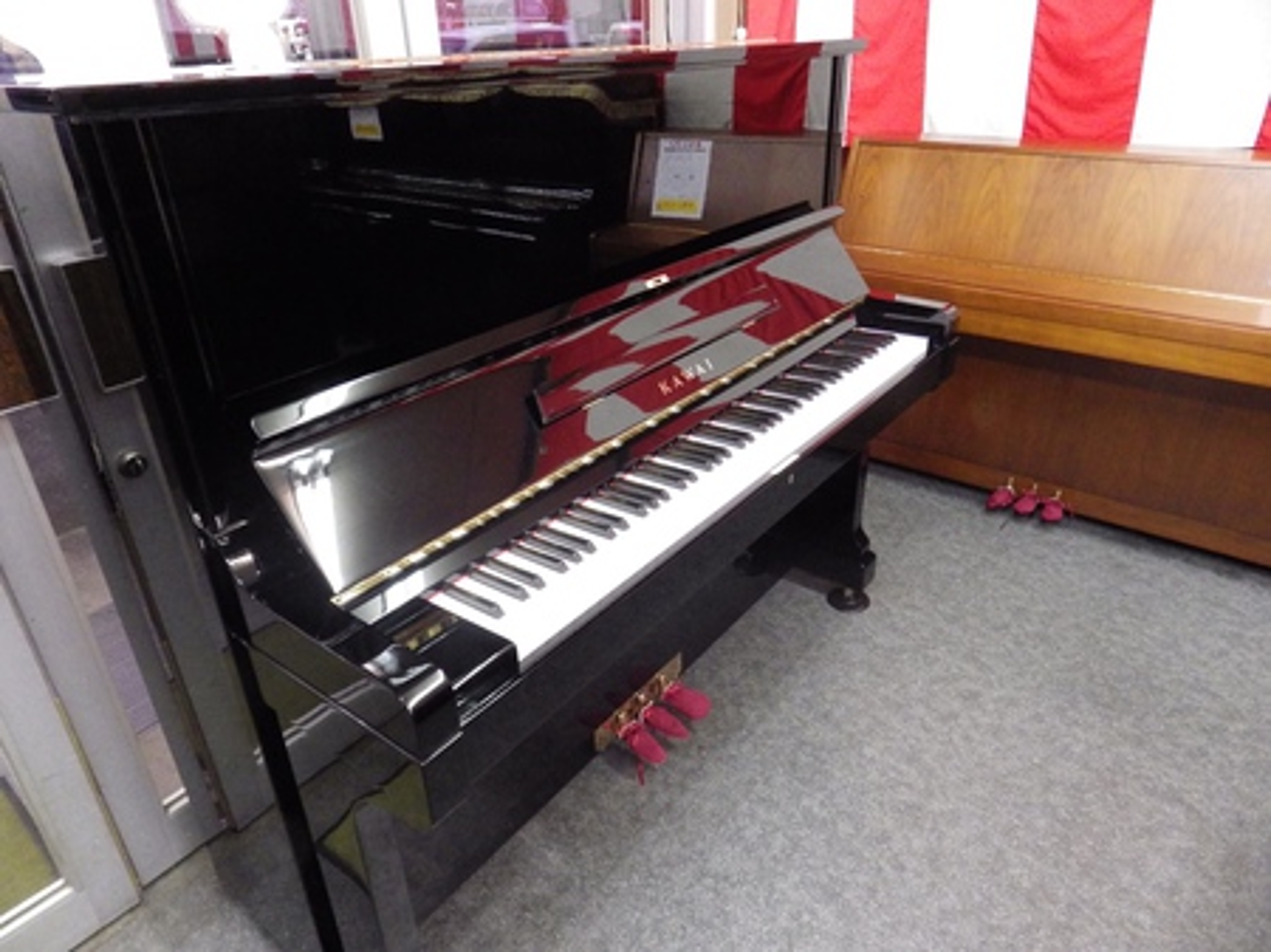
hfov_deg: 76.4
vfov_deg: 61.0
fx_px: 807
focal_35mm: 22
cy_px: 476
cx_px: 636
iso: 800
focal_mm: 4
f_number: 3.1
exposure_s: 1/30
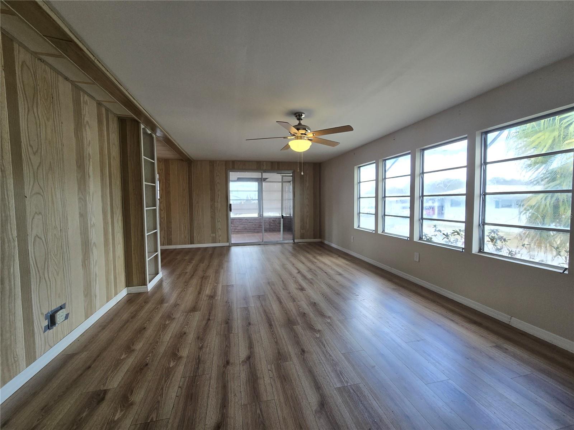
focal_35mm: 13
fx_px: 216
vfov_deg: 89.9
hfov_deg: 106.2
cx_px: 287
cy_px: 215
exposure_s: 1/120
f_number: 2.2
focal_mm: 2.2
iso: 100
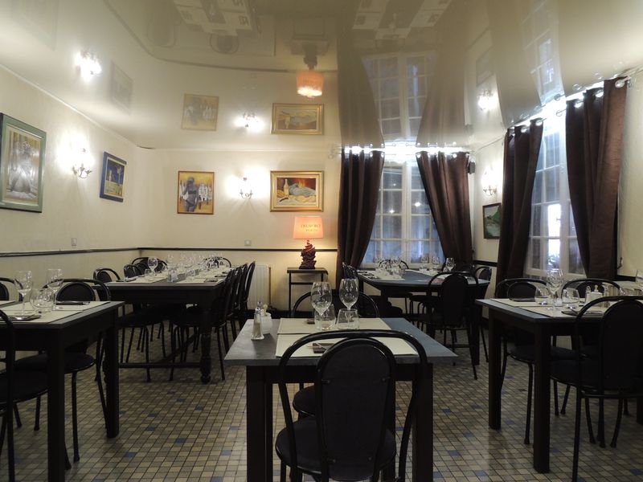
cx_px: 322
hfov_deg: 71.6
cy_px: 241
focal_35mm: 24
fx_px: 446
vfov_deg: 56.8
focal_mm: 4.3
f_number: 3
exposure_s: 1/30
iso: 360
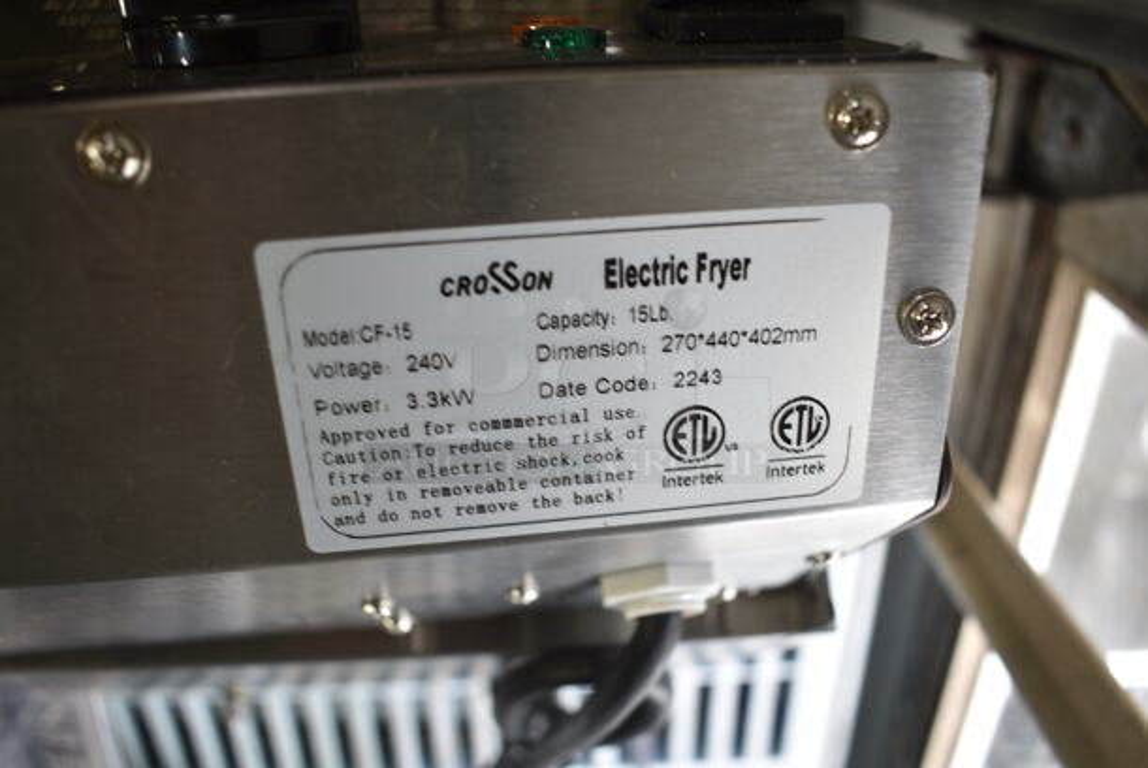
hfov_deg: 61.9
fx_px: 958
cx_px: 574
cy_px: 384
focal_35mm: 30
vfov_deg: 43.7
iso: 100
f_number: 3.5
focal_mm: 20
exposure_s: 1/40
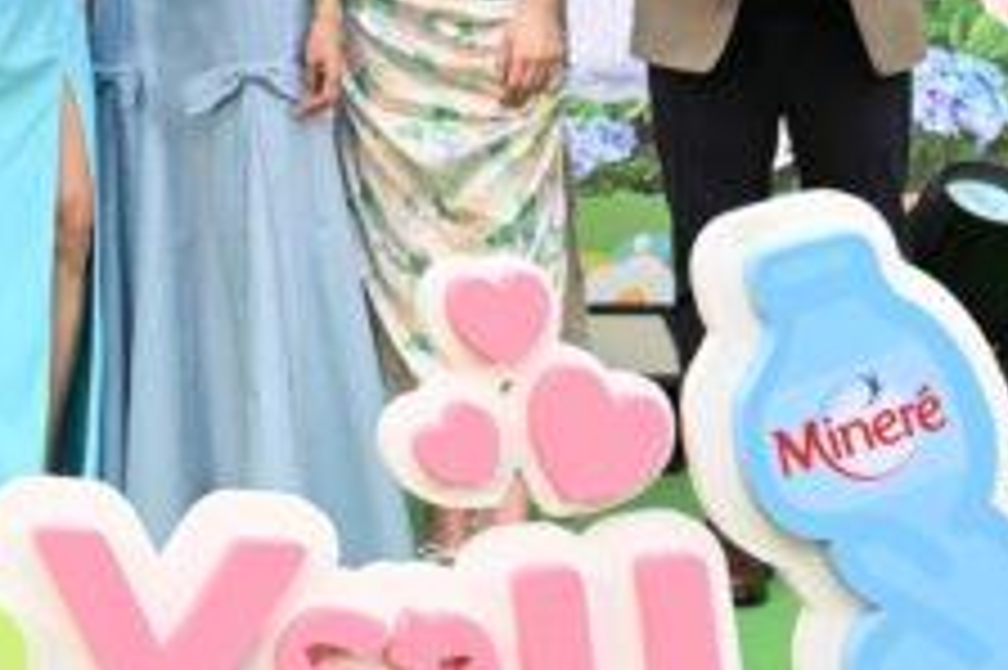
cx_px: -266
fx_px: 2210
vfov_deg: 16.6
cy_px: -112
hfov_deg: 23.1
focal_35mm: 79
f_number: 6.3
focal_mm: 23
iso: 320
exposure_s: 1/100
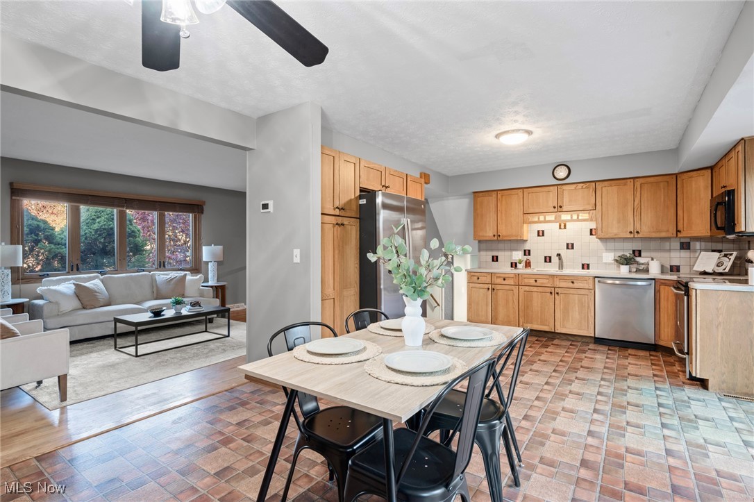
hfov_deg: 93.3
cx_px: 377
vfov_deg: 70.4
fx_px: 356
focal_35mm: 17
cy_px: 251
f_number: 9
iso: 250
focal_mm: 17
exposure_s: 1
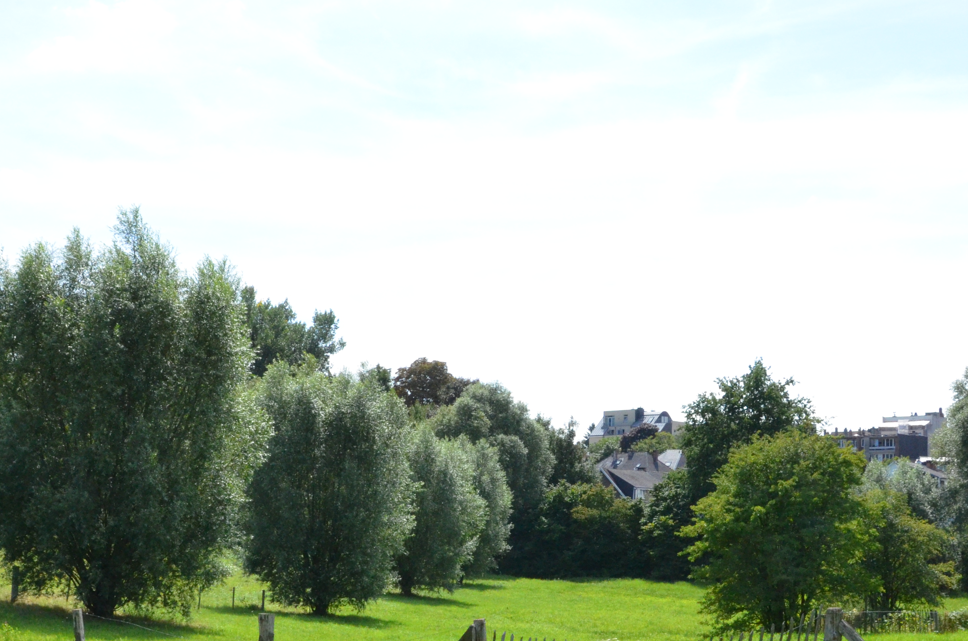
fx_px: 1418
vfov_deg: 25.1
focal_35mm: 53
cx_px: 502
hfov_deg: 37.7
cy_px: 514
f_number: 16
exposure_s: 1/1000
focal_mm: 21
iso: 2000
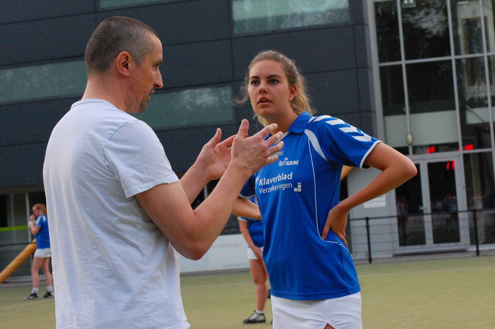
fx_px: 1133
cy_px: 164
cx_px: 248
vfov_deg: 16.5
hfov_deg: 24.6
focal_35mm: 82
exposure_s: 1/500
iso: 1600
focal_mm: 55
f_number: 9
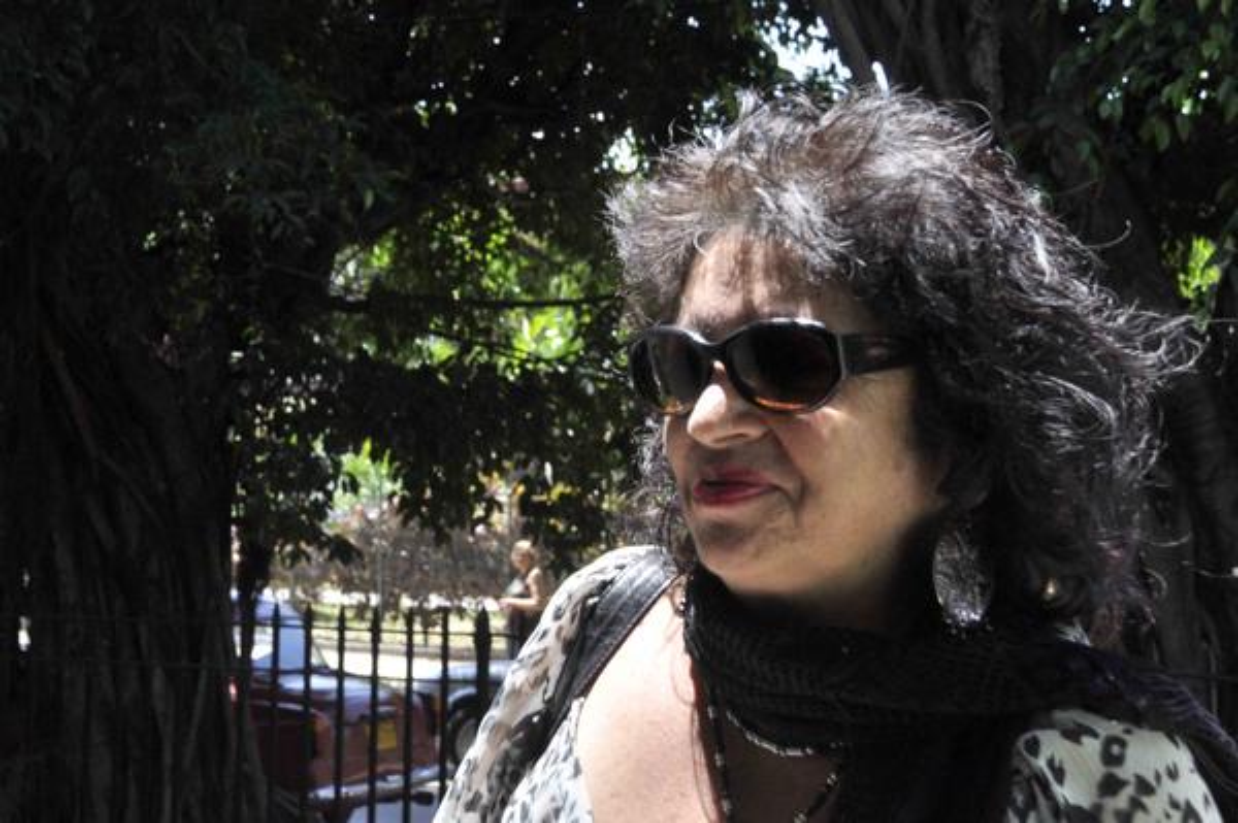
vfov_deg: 25.7
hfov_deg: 37.9
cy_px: 412
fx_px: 1804
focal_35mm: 52
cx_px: 619
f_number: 9.5
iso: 640
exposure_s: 1/350
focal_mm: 35
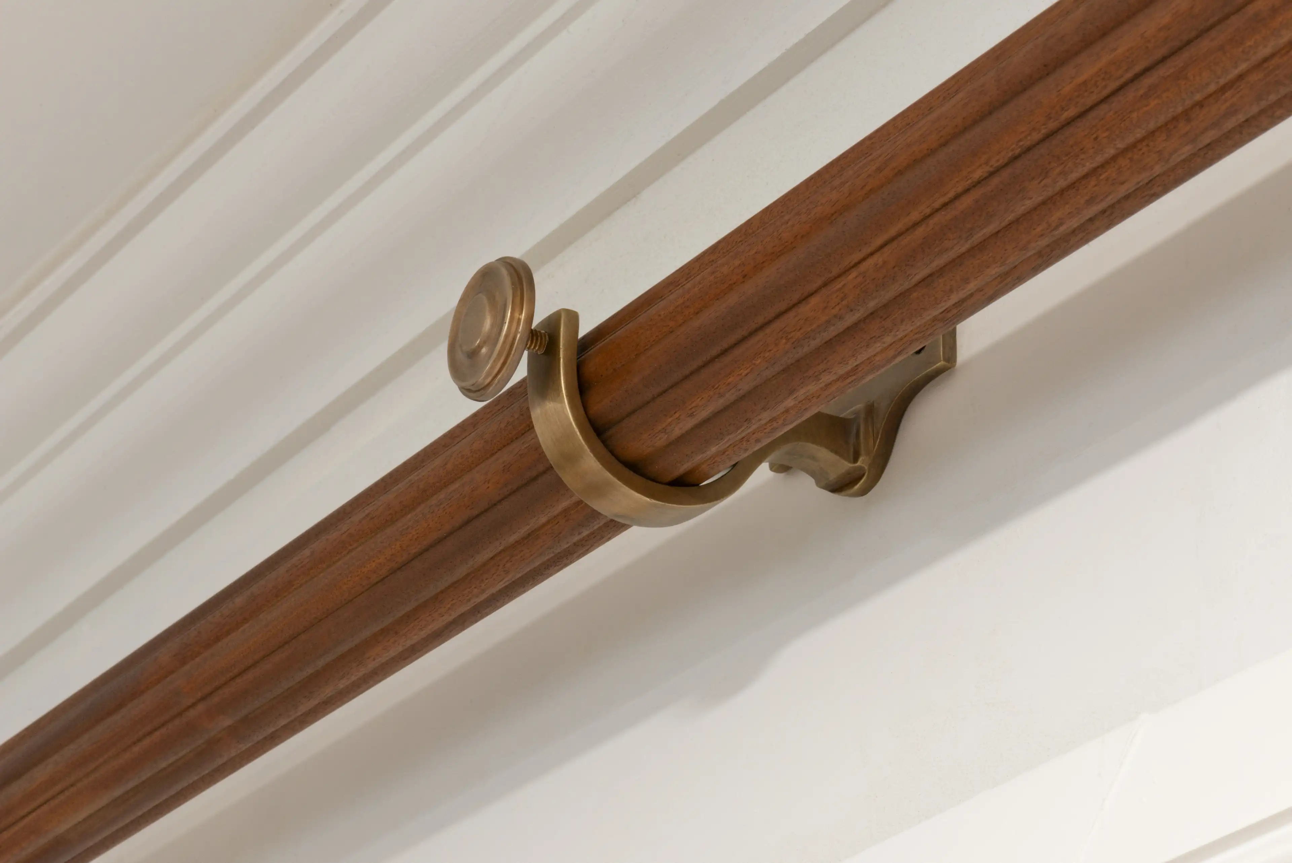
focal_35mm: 105
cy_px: 432
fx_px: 3769
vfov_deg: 13.1
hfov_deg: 19.4
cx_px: 646
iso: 250
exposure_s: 2.5
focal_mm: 105
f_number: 32
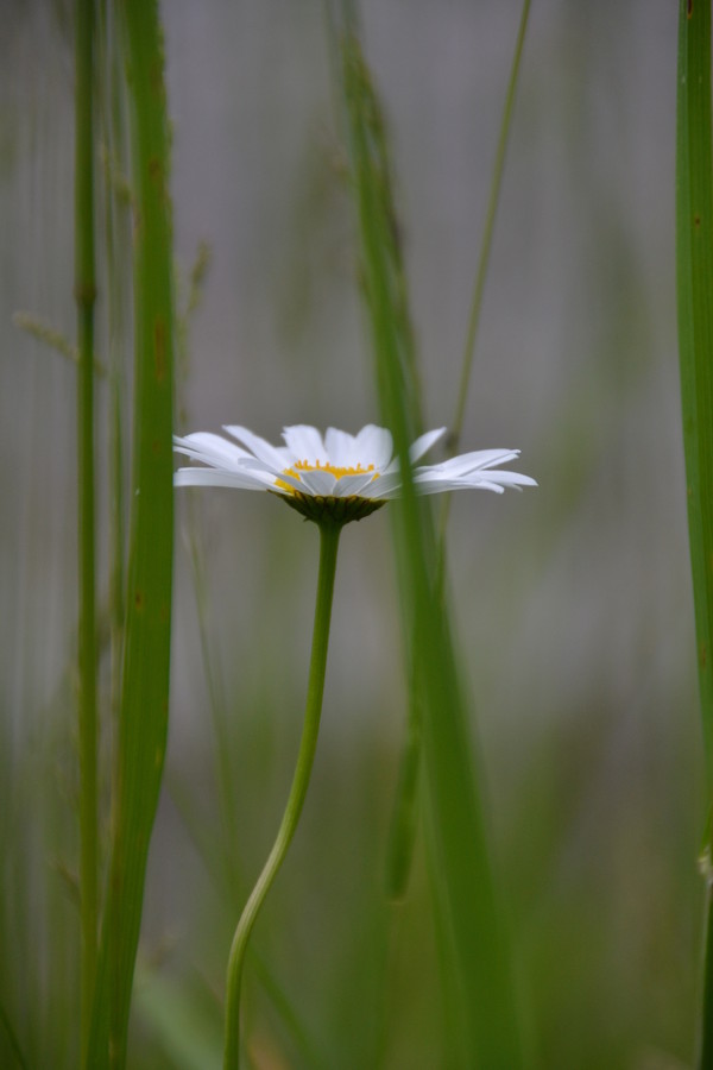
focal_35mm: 405
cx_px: 356
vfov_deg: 5.1
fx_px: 12031
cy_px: 535
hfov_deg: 3.4
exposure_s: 1/640
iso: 400
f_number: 6.3
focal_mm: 270
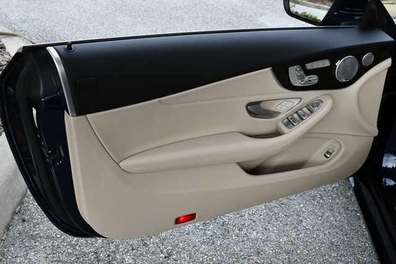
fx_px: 462
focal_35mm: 42
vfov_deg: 32.0
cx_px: 198
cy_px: 132
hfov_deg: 46.4
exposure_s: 1/250
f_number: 5.6
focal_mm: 21
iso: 200
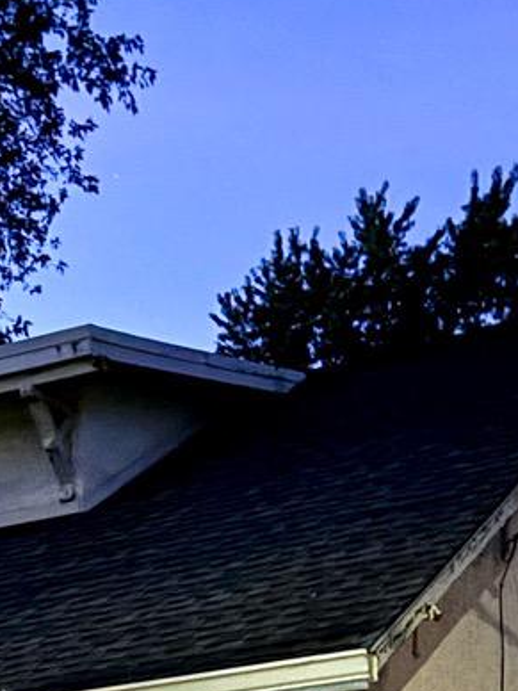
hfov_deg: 14.1
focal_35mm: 103
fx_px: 2055
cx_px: -36
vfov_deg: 16.1
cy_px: 1256
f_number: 1.6
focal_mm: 5.96
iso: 1600
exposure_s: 1/5
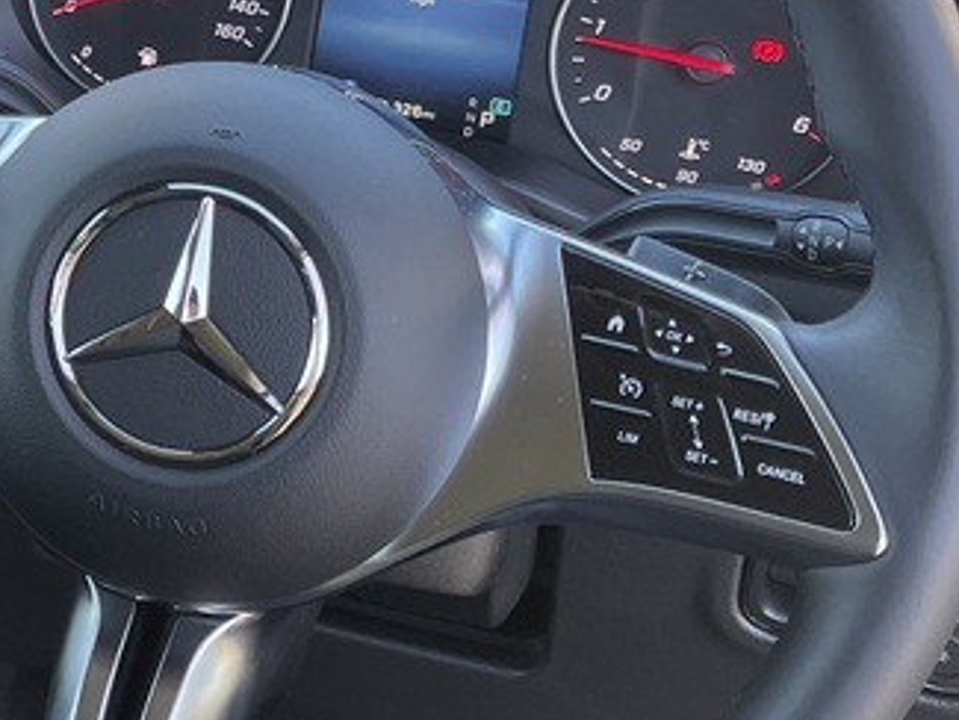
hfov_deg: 23.1
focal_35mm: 77
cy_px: 6
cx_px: -212
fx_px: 2134
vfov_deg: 18.7
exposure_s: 1/121
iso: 64
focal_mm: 5.1
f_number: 1.6
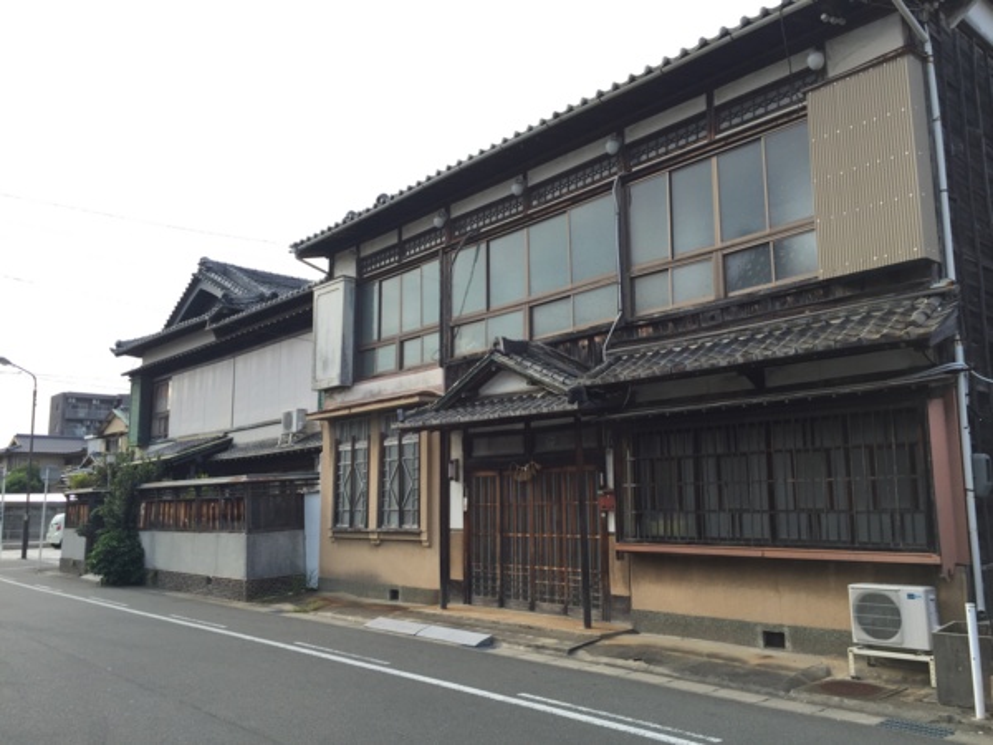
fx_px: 832
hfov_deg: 61.7
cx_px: 496
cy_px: 372
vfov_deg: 48.2
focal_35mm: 29
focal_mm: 4.15
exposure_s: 1/565
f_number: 2.2
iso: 32
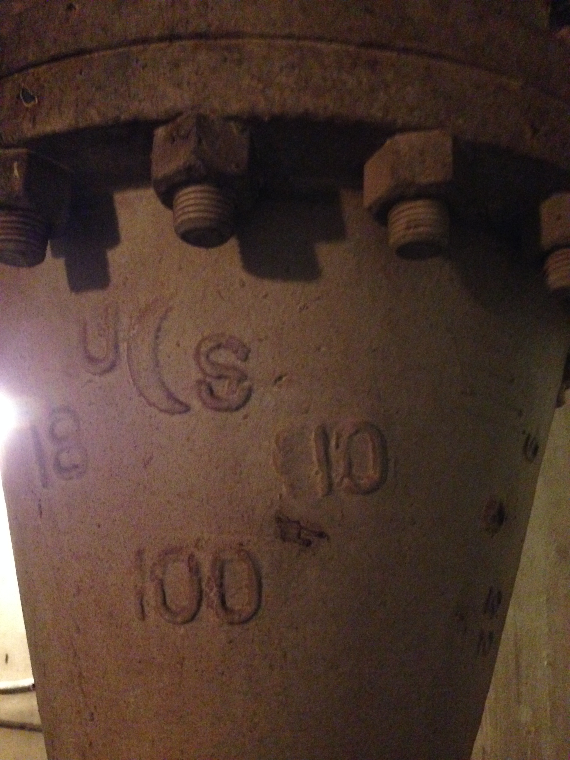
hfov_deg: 42.9
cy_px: 380
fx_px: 725
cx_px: 285
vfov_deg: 55.4
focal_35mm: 33
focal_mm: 4.12
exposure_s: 1/15
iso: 800
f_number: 2.4
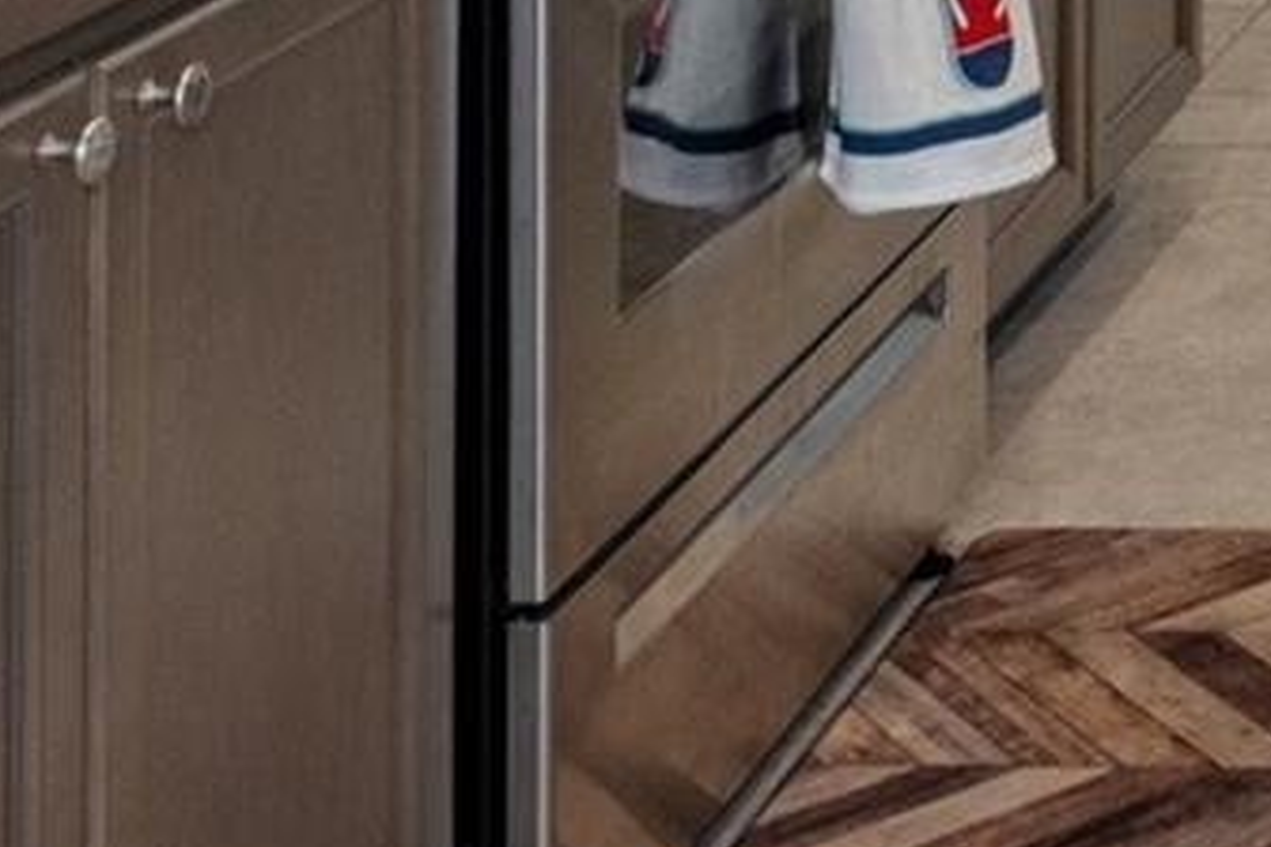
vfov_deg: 12.0
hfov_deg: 17.2
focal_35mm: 100
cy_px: -892
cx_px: 2209
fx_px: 3530
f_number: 8
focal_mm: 14
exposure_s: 1/20
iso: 1000
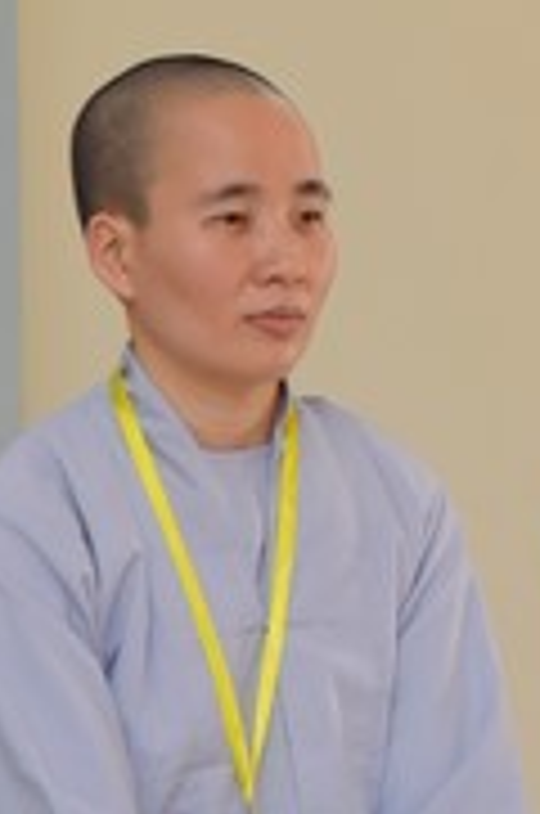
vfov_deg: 6.7
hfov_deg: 4.5
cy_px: 265
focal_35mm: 306
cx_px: 776
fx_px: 6911
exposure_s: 1/100
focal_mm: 85
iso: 640
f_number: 4.5
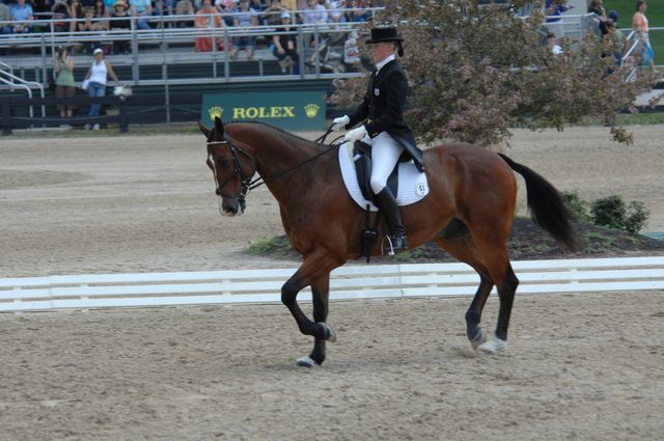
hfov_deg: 7.4
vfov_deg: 4.9
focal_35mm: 278
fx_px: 5112
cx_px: 332
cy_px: 220
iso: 200
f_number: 5
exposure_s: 1/500
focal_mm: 185
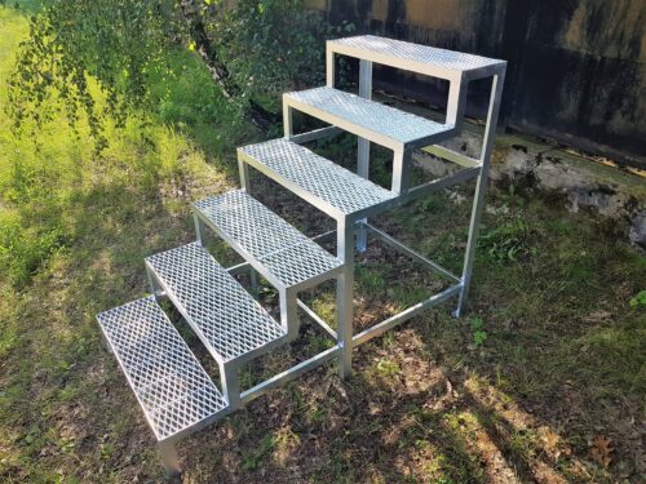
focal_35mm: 26
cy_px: 242
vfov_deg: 53.1
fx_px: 485
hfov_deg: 67.3
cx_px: 323
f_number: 1.7
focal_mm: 4.2
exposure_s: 1/702
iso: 50
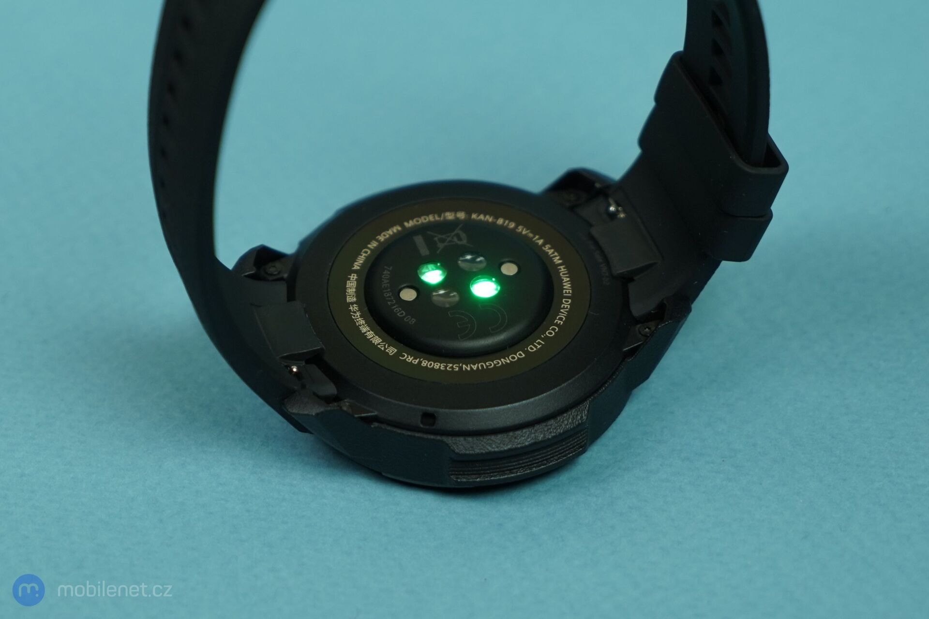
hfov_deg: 28.8
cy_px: 310
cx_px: 464
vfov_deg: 19.5
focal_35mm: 70
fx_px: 1806
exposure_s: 1/160
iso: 400
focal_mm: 70
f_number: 4
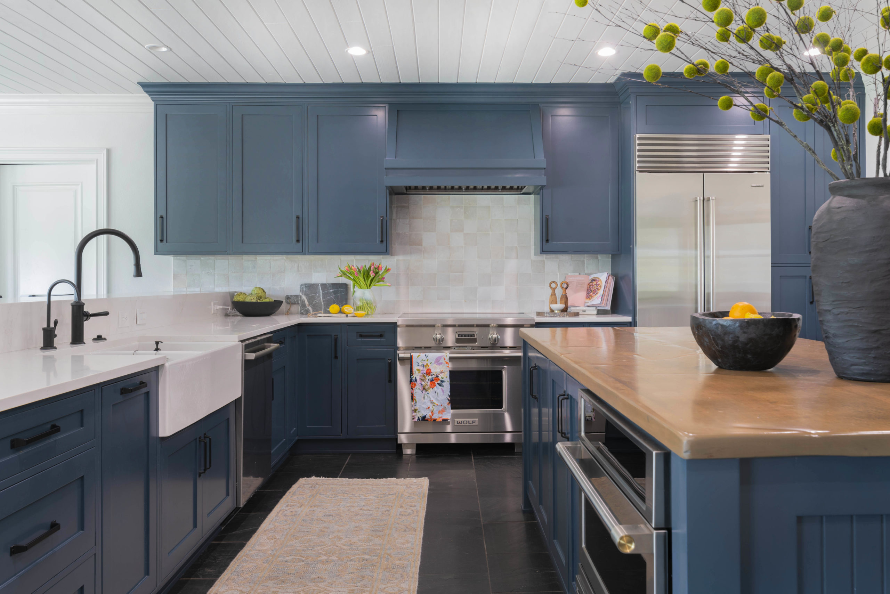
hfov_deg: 61.9
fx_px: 742
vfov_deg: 43.6
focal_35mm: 30
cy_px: 297
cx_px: 445
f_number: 8
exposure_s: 1
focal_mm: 30
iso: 100
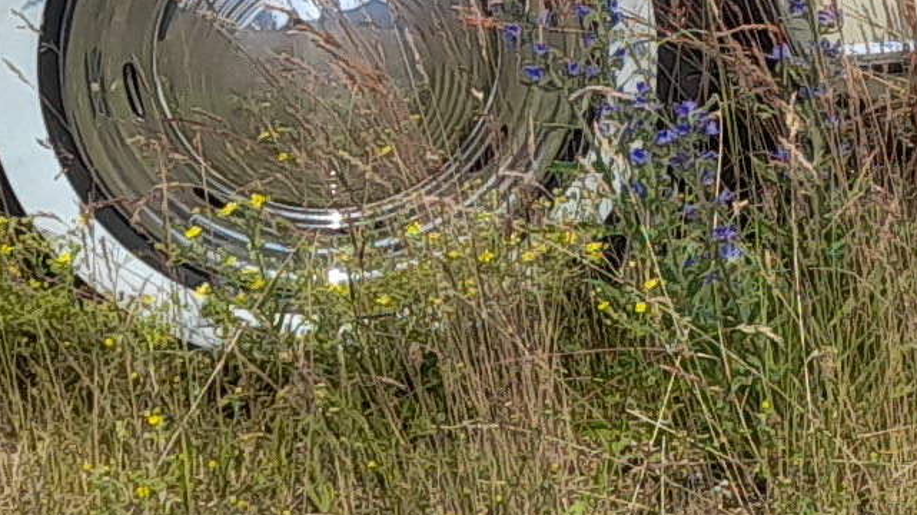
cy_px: -193
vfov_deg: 7.0
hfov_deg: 12.0
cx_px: 1461
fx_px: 4132
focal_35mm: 170
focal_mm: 4.6
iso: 20
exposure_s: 1/915
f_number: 2
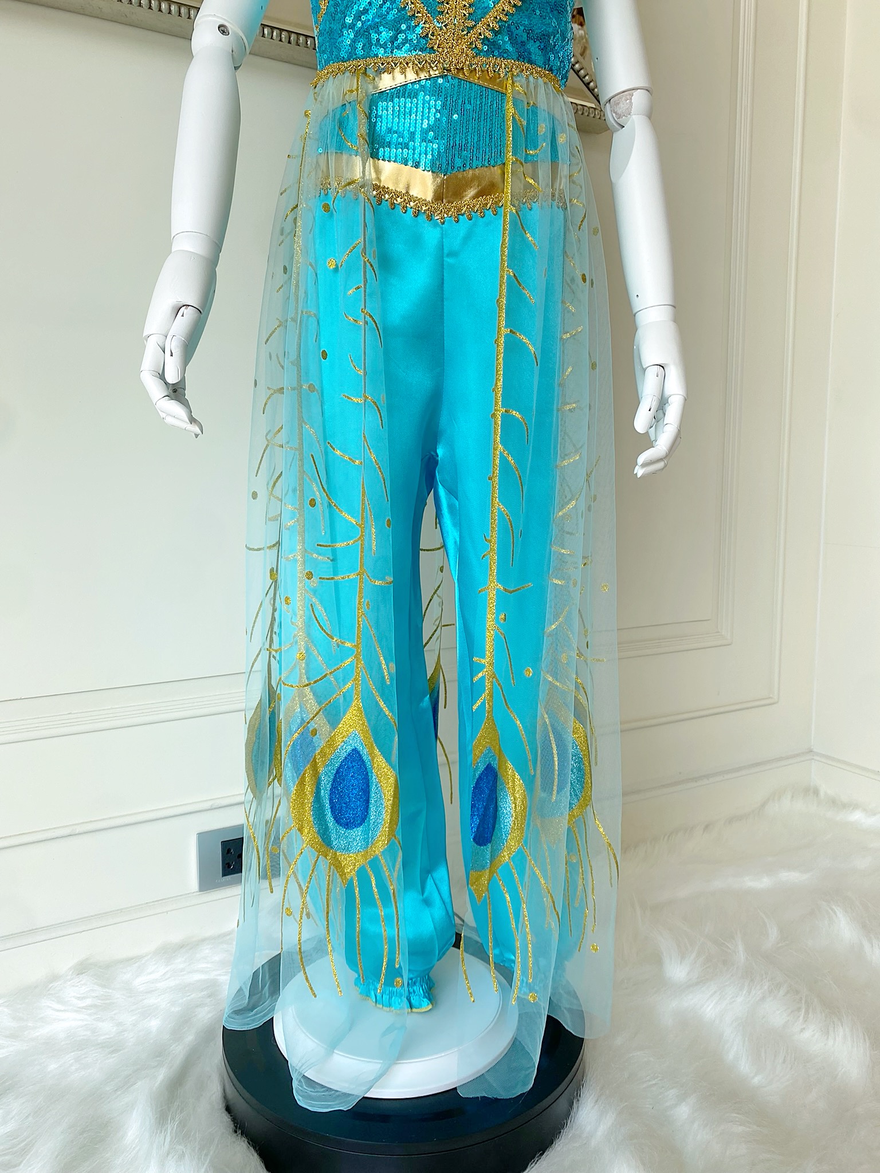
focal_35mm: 26
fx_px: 881
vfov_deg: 67.3
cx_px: 440
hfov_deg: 53.1
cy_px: 586
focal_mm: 4.25
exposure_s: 1/122
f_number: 1.8
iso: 32
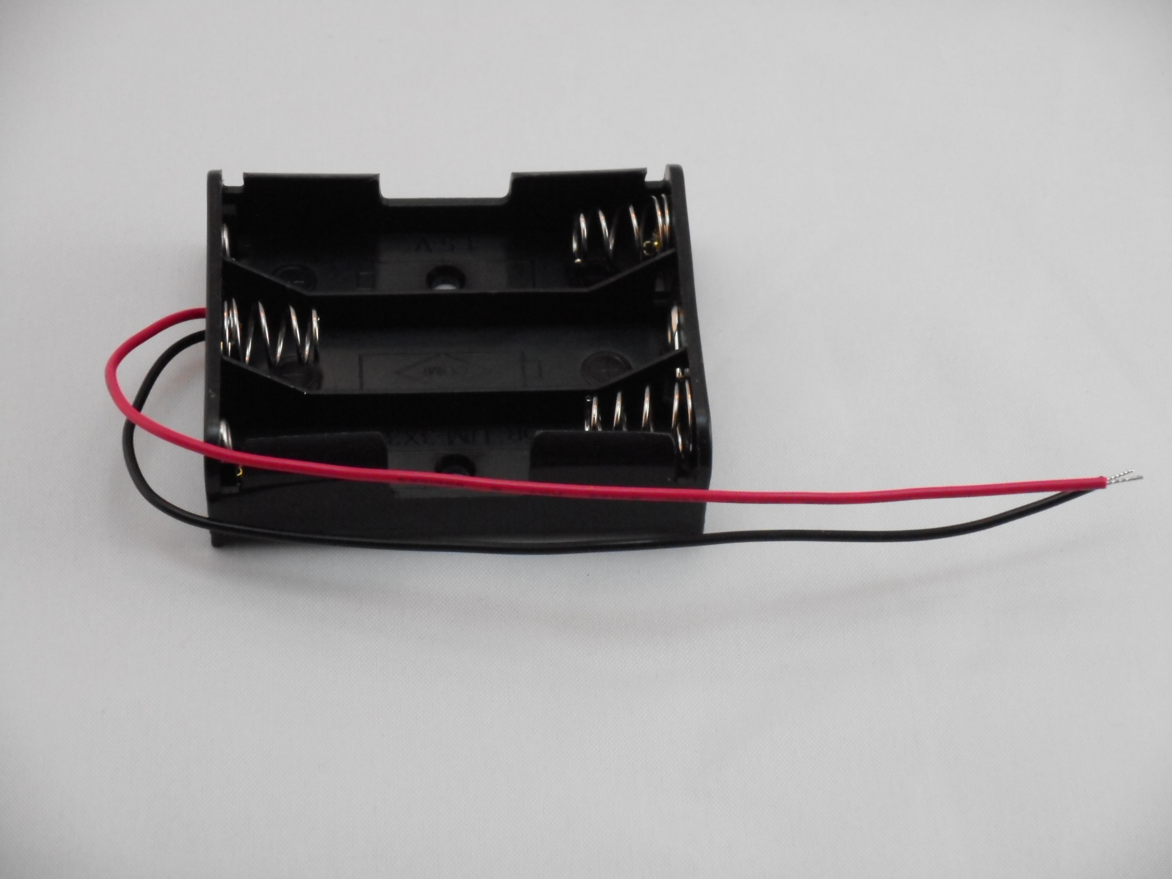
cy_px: 440
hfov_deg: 19.3
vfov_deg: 14.5
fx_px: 3453
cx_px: 586
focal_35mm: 102
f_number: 5.8
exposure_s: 1/60
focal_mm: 18.2
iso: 560
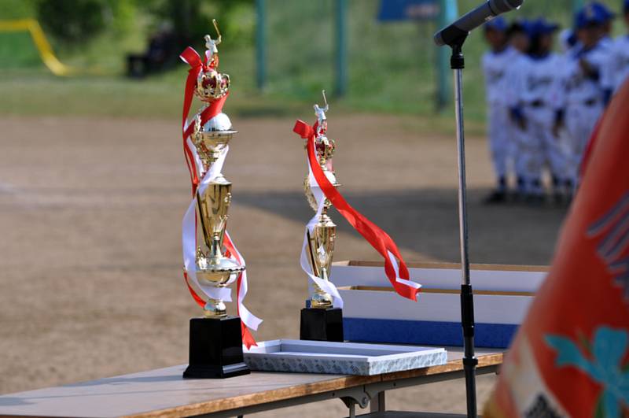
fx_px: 3533
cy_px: 209
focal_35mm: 202
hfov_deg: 10.2
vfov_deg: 6.8
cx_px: 314
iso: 200
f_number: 5
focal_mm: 135
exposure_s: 1/1250
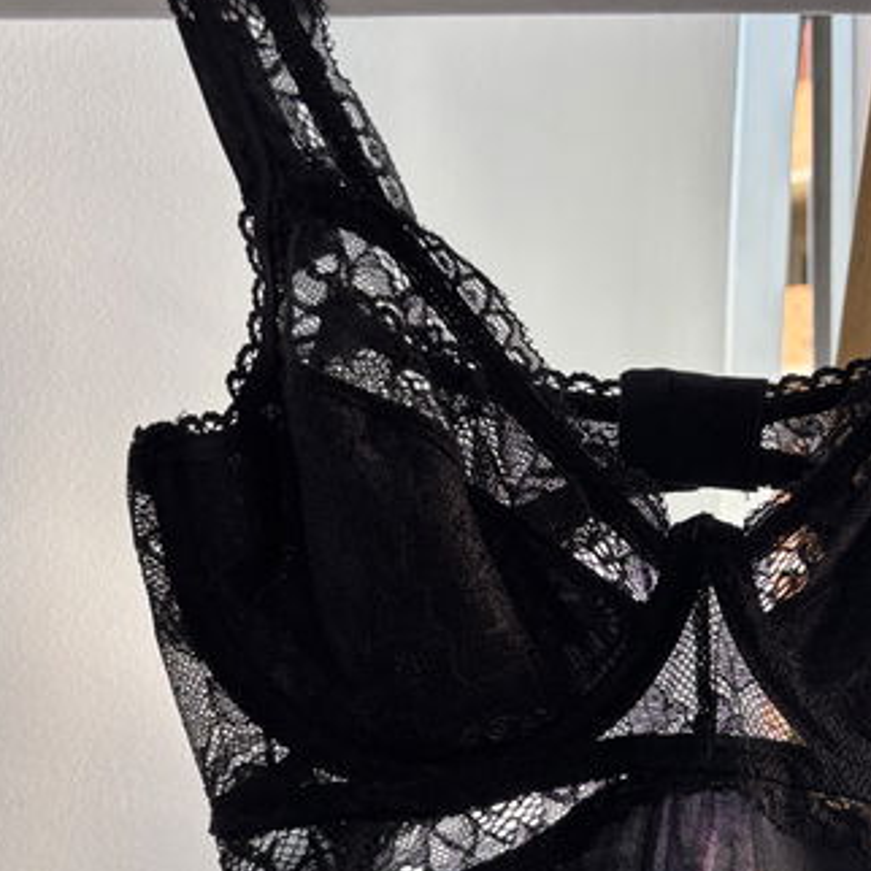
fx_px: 1082
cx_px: 438
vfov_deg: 43.1
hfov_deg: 43.9
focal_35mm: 38
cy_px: 594
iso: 125
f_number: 1.6
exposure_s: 1/100
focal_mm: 5.96
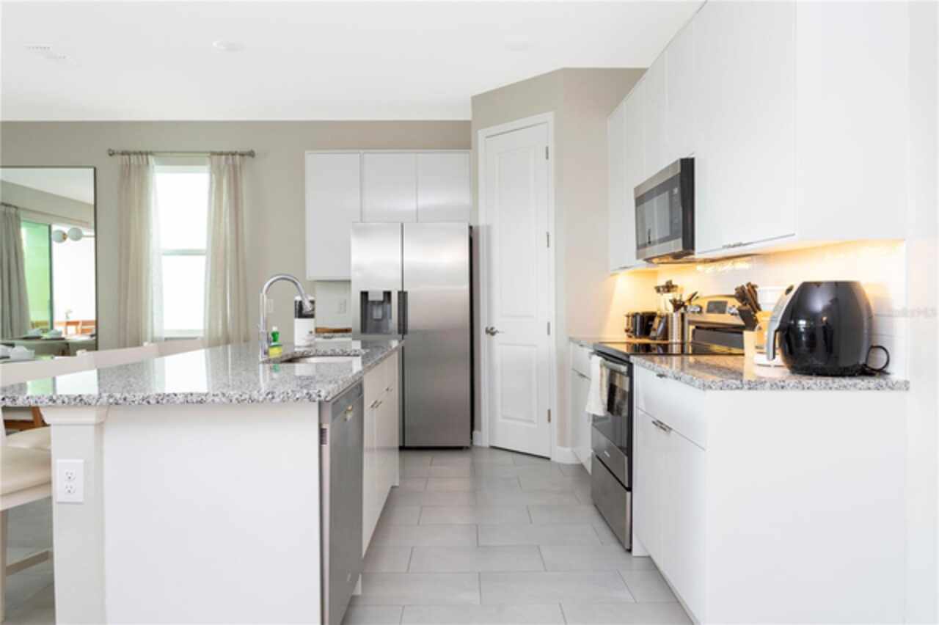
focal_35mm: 25
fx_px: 652
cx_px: 470
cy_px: 312
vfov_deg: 51.2
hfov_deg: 71.5
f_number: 9
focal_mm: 25
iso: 1000
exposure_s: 1/6
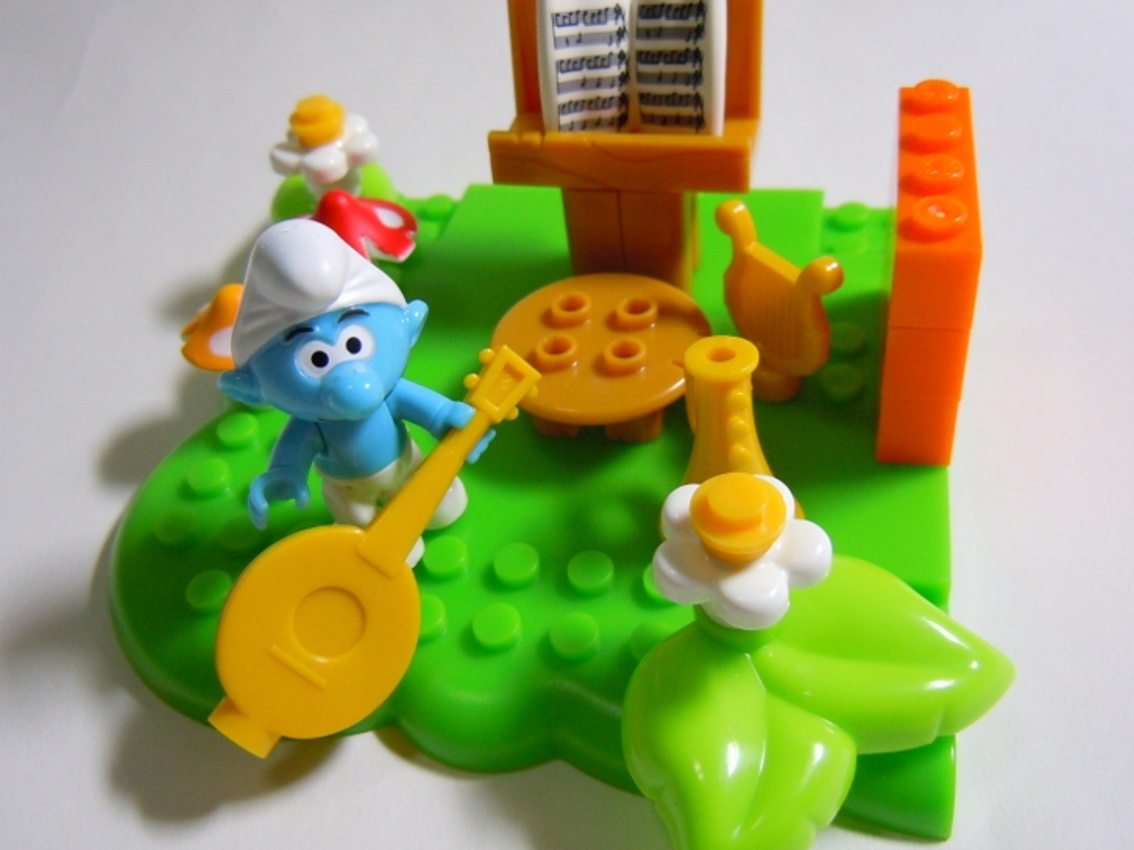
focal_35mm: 33
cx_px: 552
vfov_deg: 42.9
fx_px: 1081
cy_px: 398
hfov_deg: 55.4
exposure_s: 1/50
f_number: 3.5
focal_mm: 5.4
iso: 400
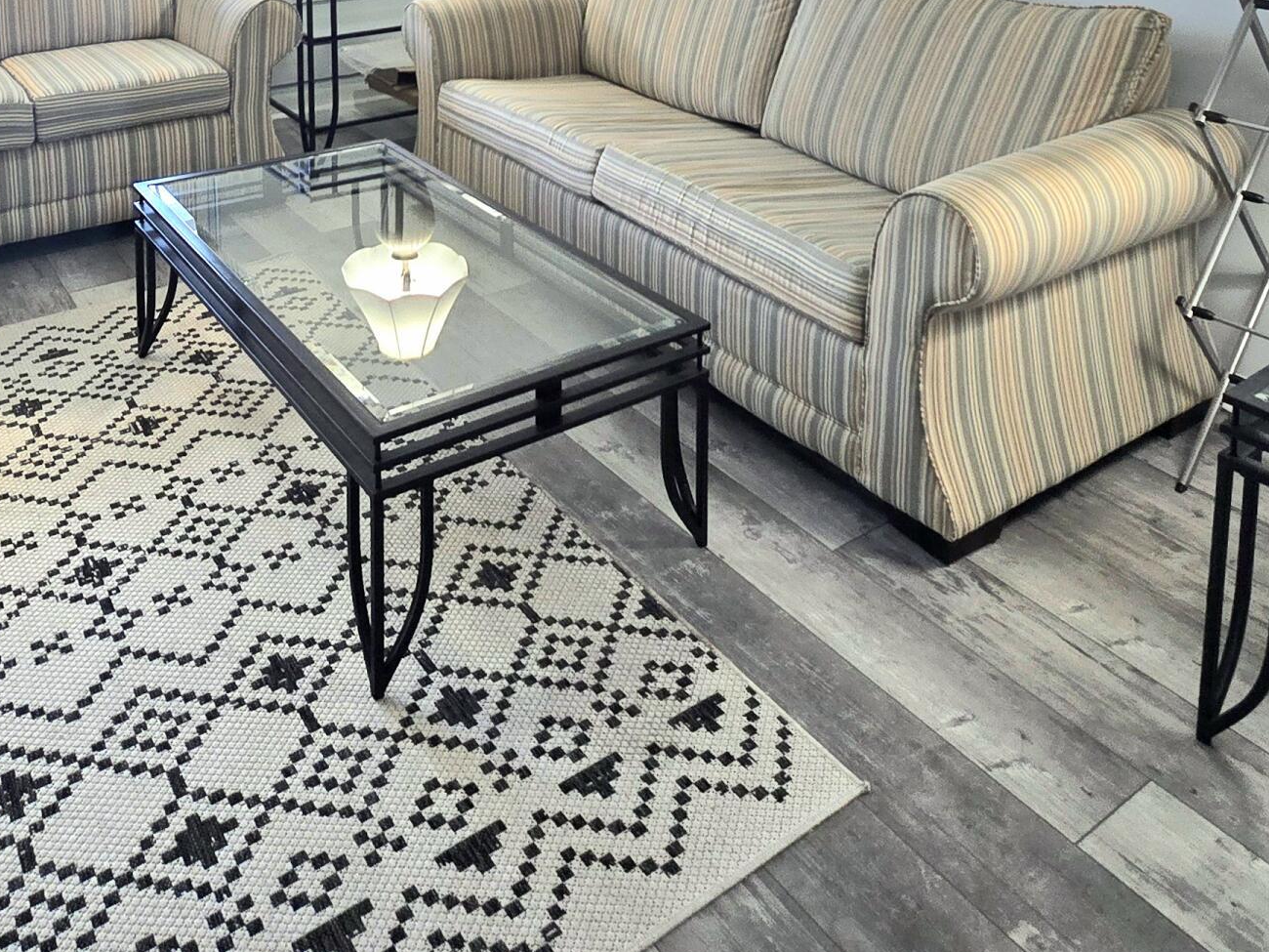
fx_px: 1100
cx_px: 516
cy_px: -77
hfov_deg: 59.5
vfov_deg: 39.1
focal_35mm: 30
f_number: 2.2
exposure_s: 1/60.2
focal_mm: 2.2
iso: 80
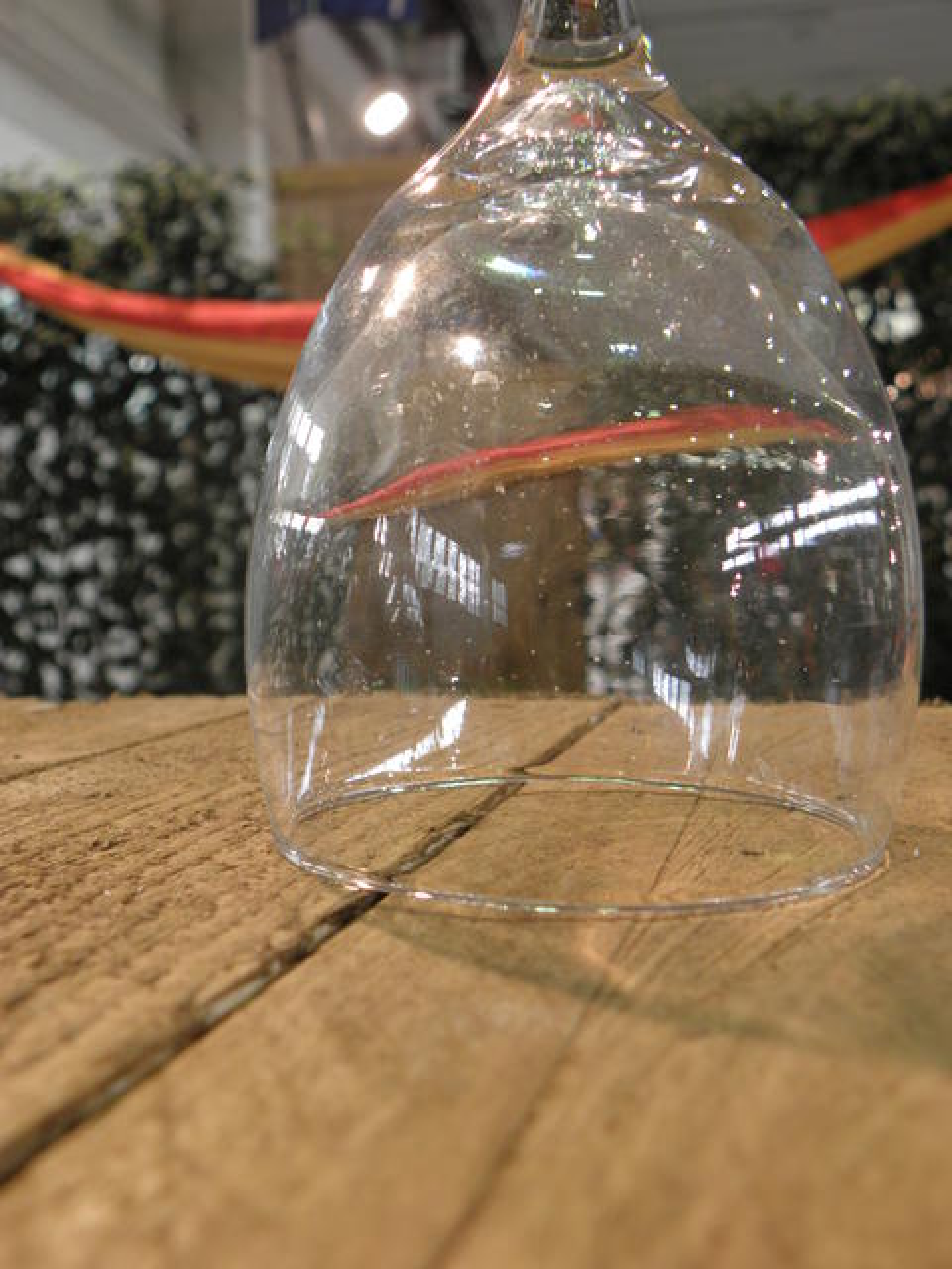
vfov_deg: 51.4
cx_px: 476
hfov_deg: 39.7
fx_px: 1320
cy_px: 634
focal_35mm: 36
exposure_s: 1/13
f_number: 3.1
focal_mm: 6.44
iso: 125
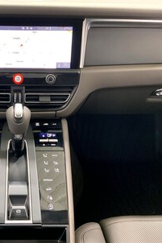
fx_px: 284
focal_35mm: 42
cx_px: 19
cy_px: 117
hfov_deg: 30.6
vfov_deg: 46.4
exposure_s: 1/49
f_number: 1.8
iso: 100
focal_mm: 3
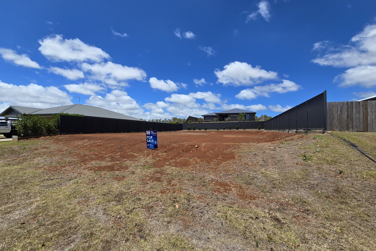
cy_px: 126
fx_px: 146
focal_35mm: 14
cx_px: 182
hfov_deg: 104.2
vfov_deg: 81.2
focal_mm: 2.2
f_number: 2.2
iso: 50
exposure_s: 1/2851
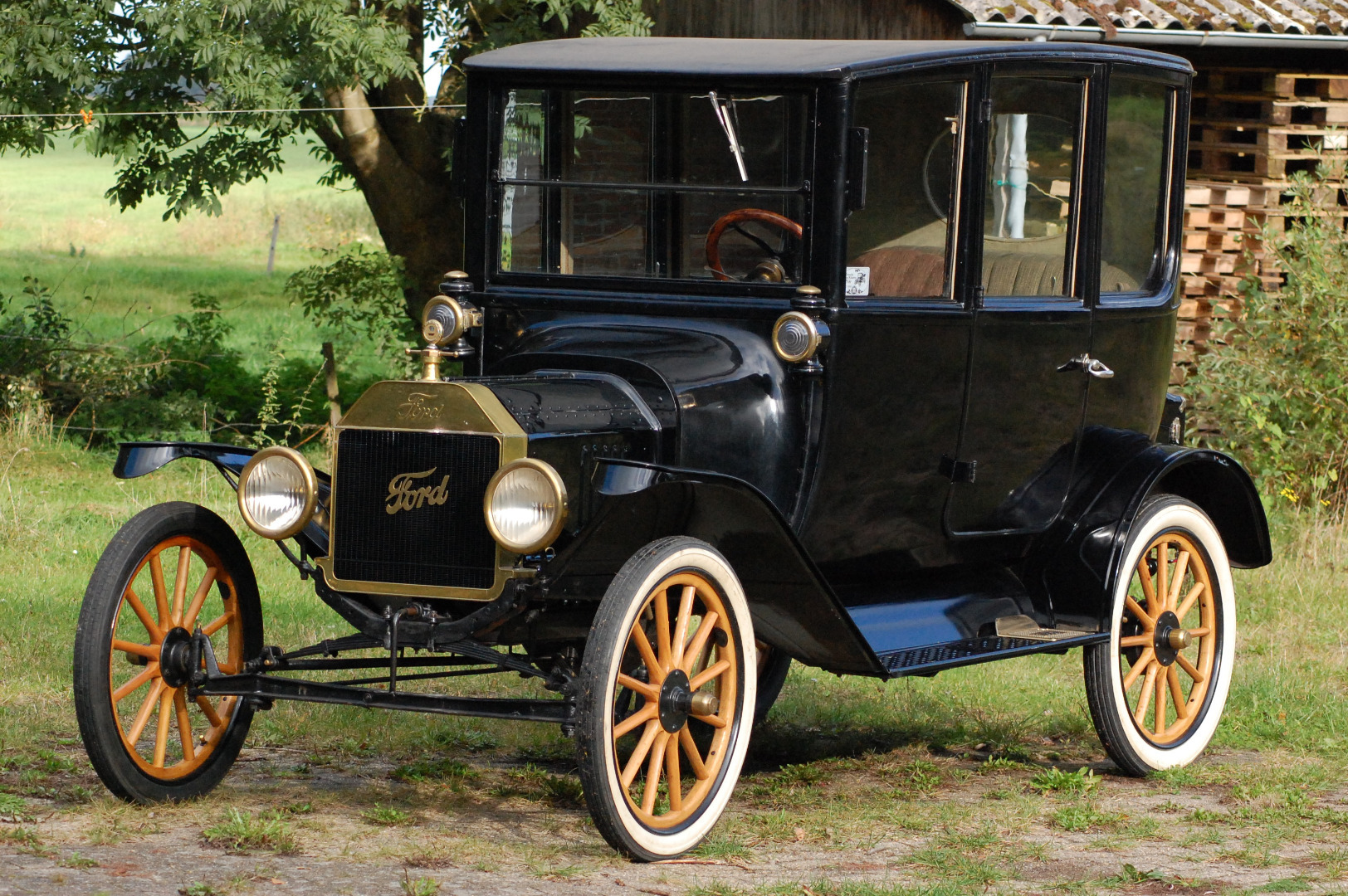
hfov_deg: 14.9
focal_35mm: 138
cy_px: 448
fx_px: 5163
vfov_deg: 9.9
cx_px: 674
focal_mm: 92
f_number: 8
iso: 1600
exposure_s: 1/1000
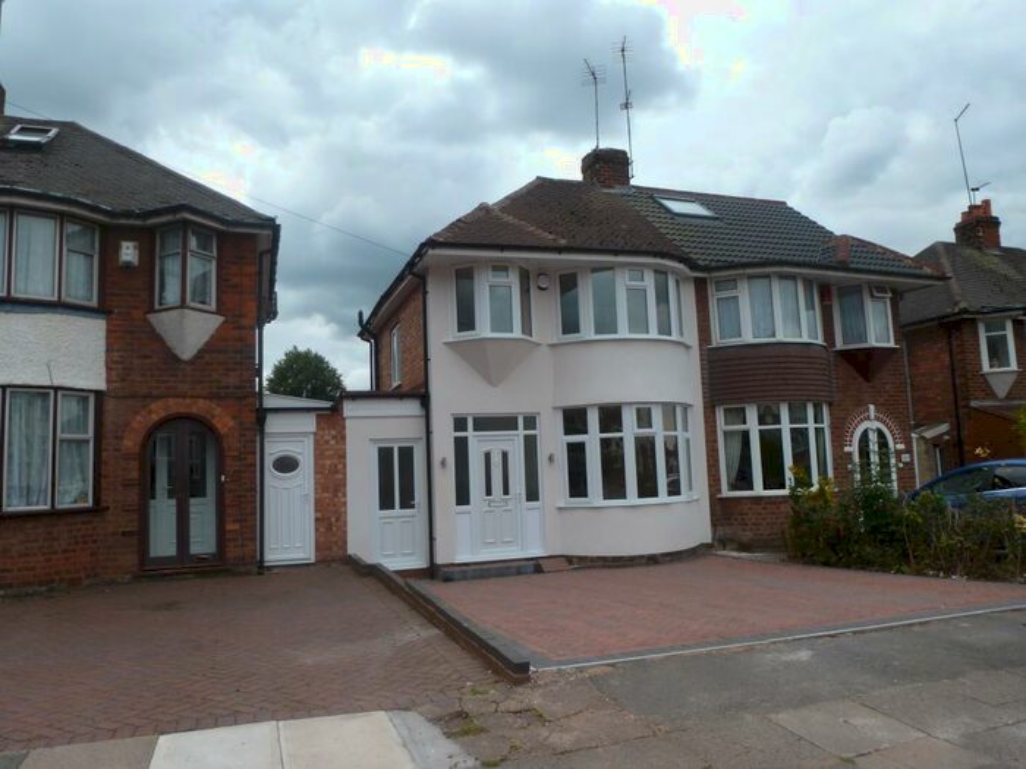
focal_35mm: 24
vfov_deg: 56.8
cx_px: 513
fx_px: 711
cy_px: 384
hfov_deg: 71.6
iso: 100
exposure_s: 1/500
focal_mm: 4.3
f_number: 3.3
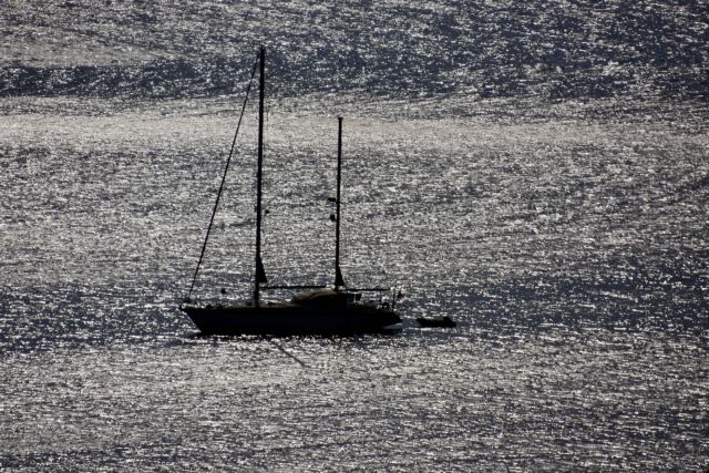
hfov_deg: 4.6
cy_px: 236
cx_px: 354
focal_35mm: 450
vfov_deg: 3.1
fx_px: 8864
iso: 100
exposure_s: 1/8000
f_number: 5.6
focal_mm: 300
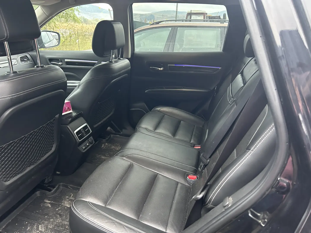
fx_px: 234
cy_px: 116
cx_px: 156
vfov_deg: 53.1
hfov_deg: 67.3
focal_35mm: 26
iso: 500
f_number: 1.5
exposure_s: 1/55
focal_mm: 5.7
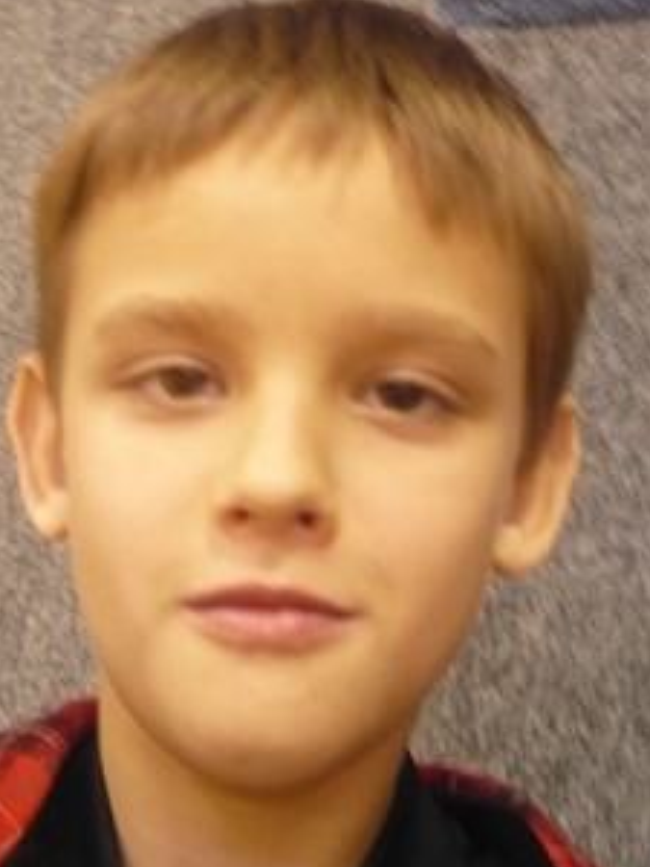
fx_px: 1402
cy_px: 520
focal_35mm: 56
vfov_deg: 34.2
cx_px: 260
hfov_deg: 26.1
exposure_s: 1/8
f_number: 2.8
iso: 320
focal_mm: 5.8
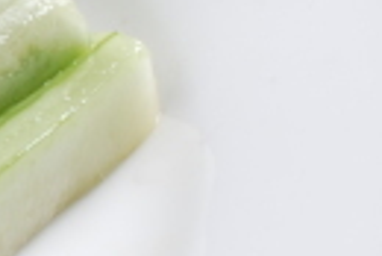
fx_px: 6289
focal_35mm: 592
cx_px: -799
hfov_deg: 3.4
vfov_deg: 2.3
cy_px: 104
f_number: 14
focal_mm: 50
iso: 100
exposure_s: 1/125
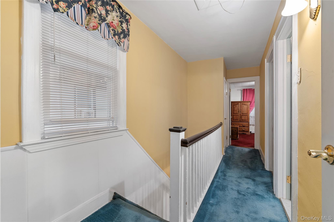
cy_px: 111
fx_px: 139
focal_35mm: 15
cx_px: 167
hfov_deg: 100.4
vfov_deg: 77.2
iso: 640
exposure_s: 1/3
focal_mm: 15
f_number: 8
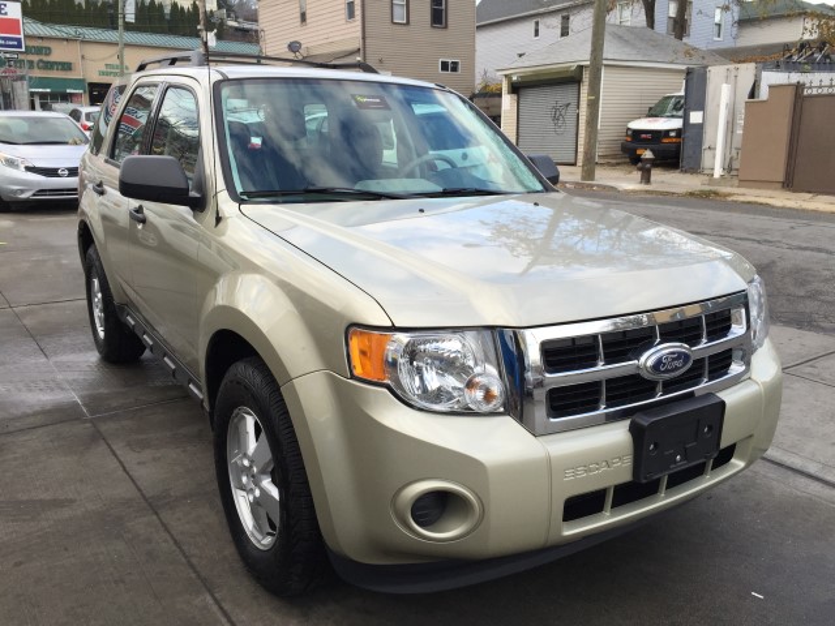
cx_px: 418
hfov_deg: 61.7
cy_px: 313
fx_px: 700
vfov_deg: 48.2
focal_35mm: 29
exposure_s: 1/302
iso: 32
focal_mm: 4.15
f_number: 2.2
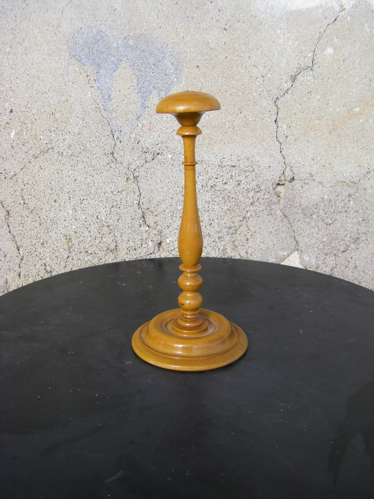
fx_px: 547
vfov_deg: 49.0
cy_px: 250
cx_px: 187
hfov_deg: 37.7
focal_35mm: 38
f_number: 3.5
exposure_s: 1/160
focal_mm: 6.3
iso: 64
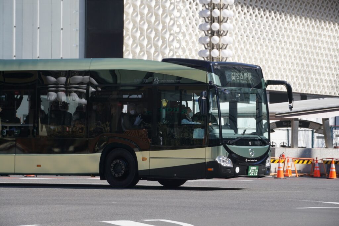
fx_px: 1696
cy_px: 113
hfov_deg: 11.4
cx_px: 170
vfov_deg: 7.6
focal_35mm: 180
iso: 100
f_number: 10
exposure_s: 1/125
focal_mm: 120
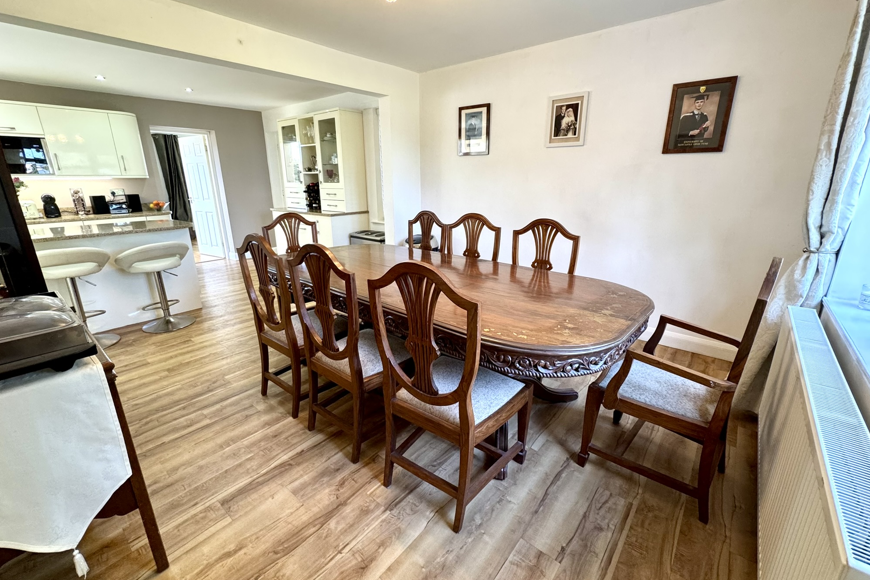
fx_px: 362
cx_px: 433
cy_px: 288
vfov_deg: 77.3
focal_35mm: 15
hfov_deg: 100.4
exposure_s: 1/50
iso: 200
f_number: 2.2
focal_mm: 2.22
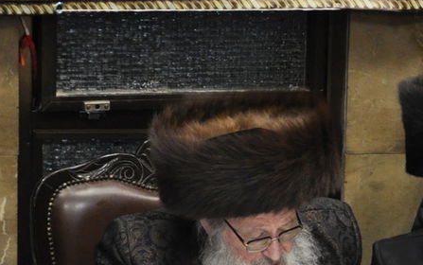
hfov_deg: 8.8
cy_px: 296
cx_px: 268
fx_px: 2757
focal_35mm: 239
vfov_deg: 5.5
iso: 1000
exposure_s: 1/80
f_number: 4.5
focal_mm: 50
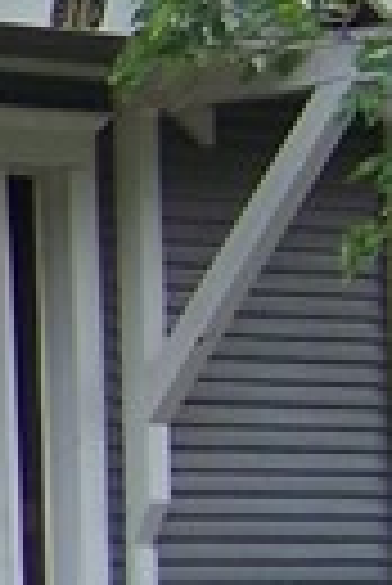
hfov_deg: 4.4
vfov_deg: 7.0
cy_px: 396
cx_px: -1135
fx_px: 4789
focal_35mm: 294
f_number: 2.8
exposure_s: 1/200
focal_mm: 5.85
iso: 64
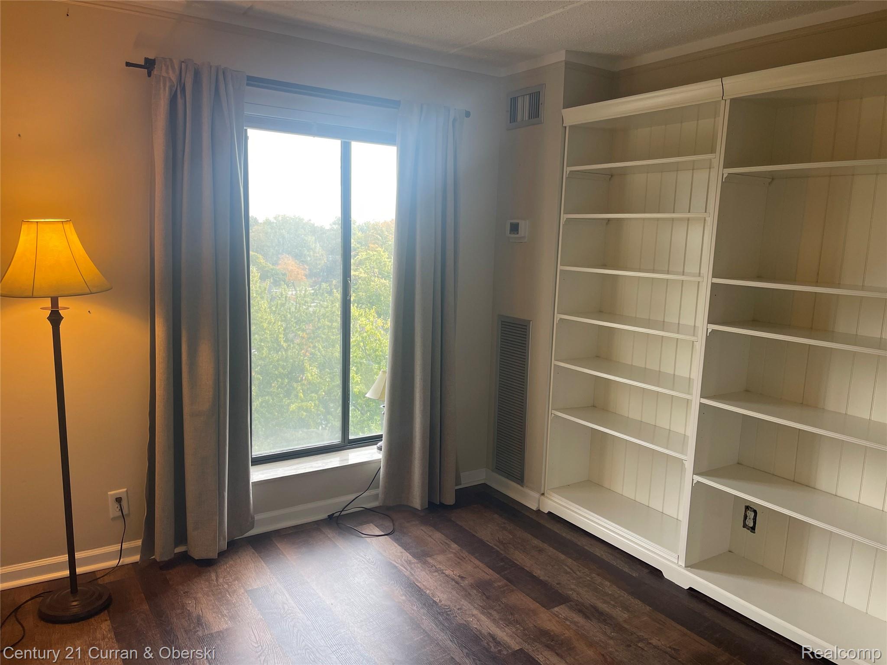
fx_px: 641
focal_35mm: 25
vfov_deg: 54.9
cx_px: 444
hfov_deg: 69.4
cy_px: 332
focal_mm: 5.1
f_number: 1.6
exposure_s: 1/120
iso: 64
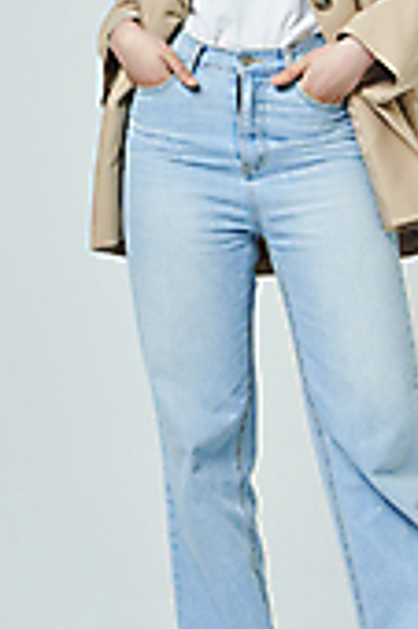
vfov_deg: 12.4
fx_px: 2879
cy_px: 133
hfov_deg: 8.3
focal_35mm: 165
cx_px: 301
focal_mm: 70
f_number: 11
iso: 100
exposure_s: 1/125
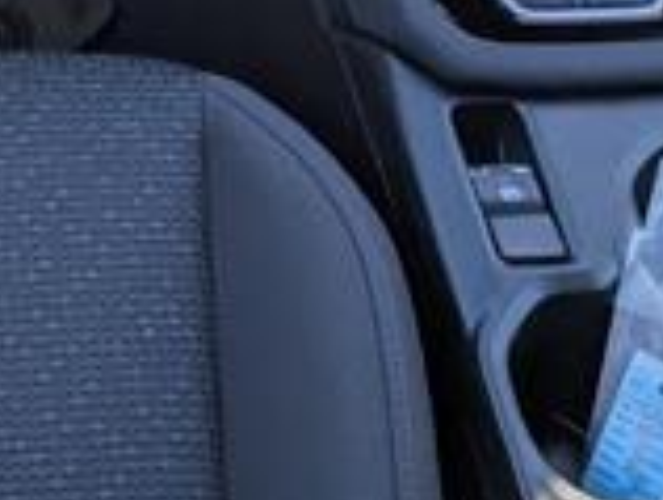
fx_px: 1861
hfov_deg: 18.9
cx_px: -168
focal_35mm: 97
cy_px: -345
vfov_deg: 13.9
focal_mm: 6.9
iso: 184
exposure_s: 1/625
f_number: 1.68
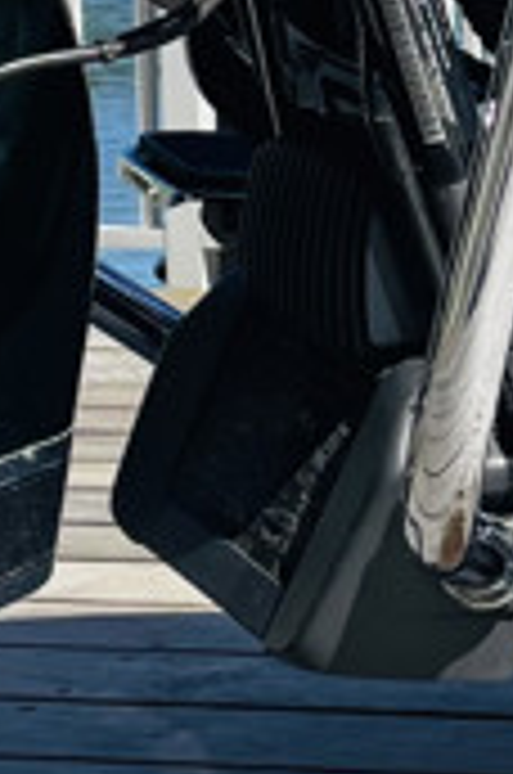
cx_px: 673
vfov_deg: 12.1
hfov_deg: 8.0
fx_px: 3605
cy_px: -86
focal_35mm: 168
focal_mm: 4.2
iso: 32
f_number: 1.6
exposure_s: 1/2506
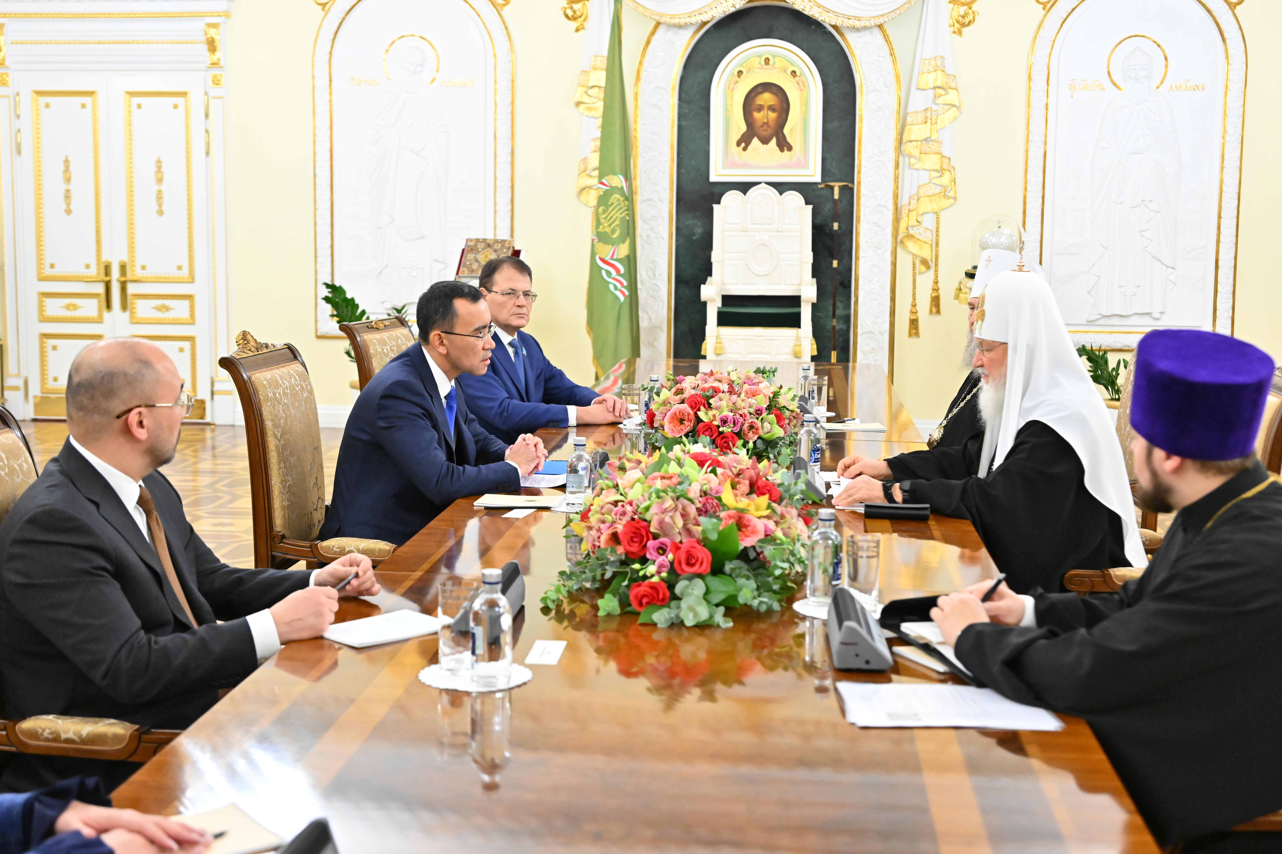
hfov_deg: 42.7
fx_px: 1638
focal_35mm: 46
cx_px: 641
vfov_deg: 29.2
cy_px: 427
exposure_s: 1/100
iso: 5000
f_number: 4
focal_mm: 46
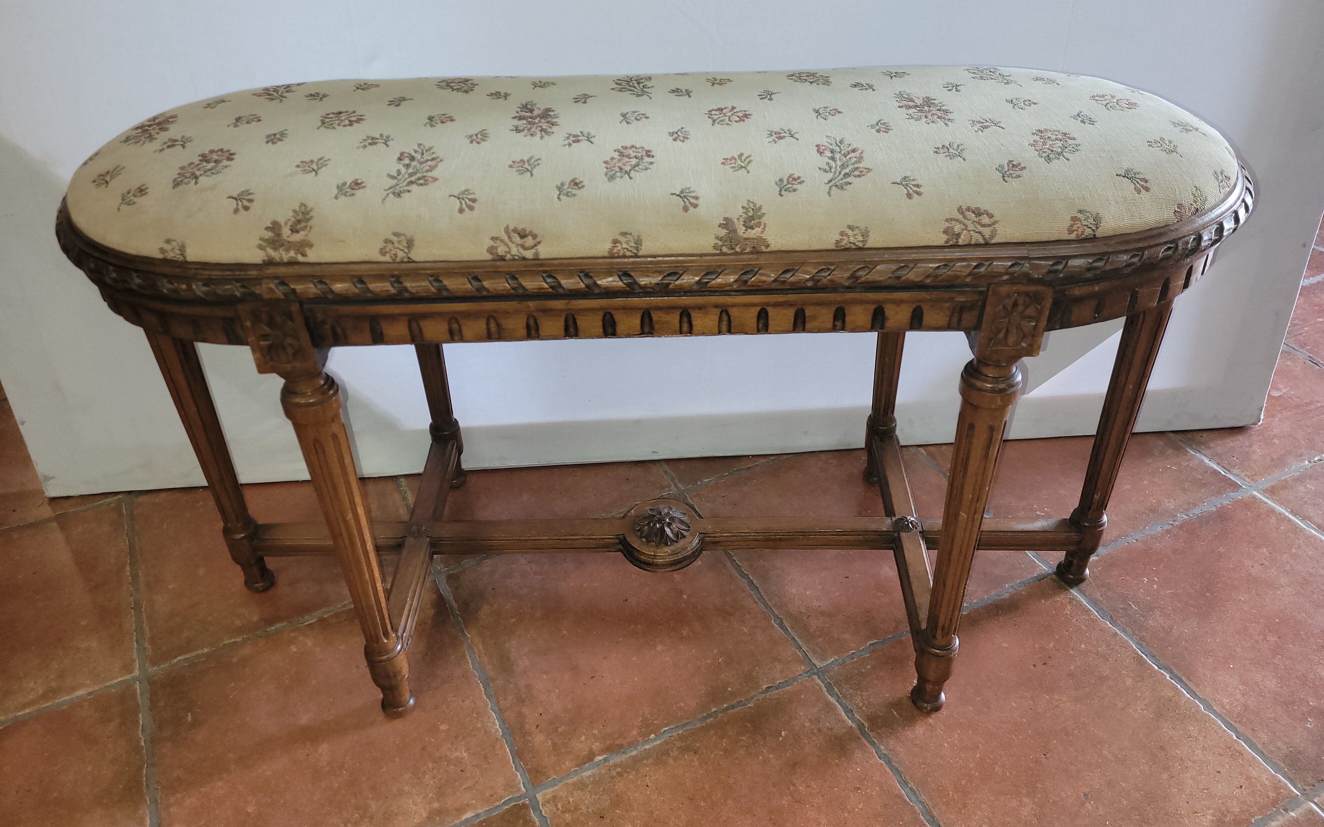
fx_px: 1010
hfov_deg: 66.5
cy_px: 431
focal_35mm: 28
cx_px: 672
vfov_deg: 44.5
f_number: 1.8
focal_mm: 5.4
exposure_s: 1/25
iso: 100
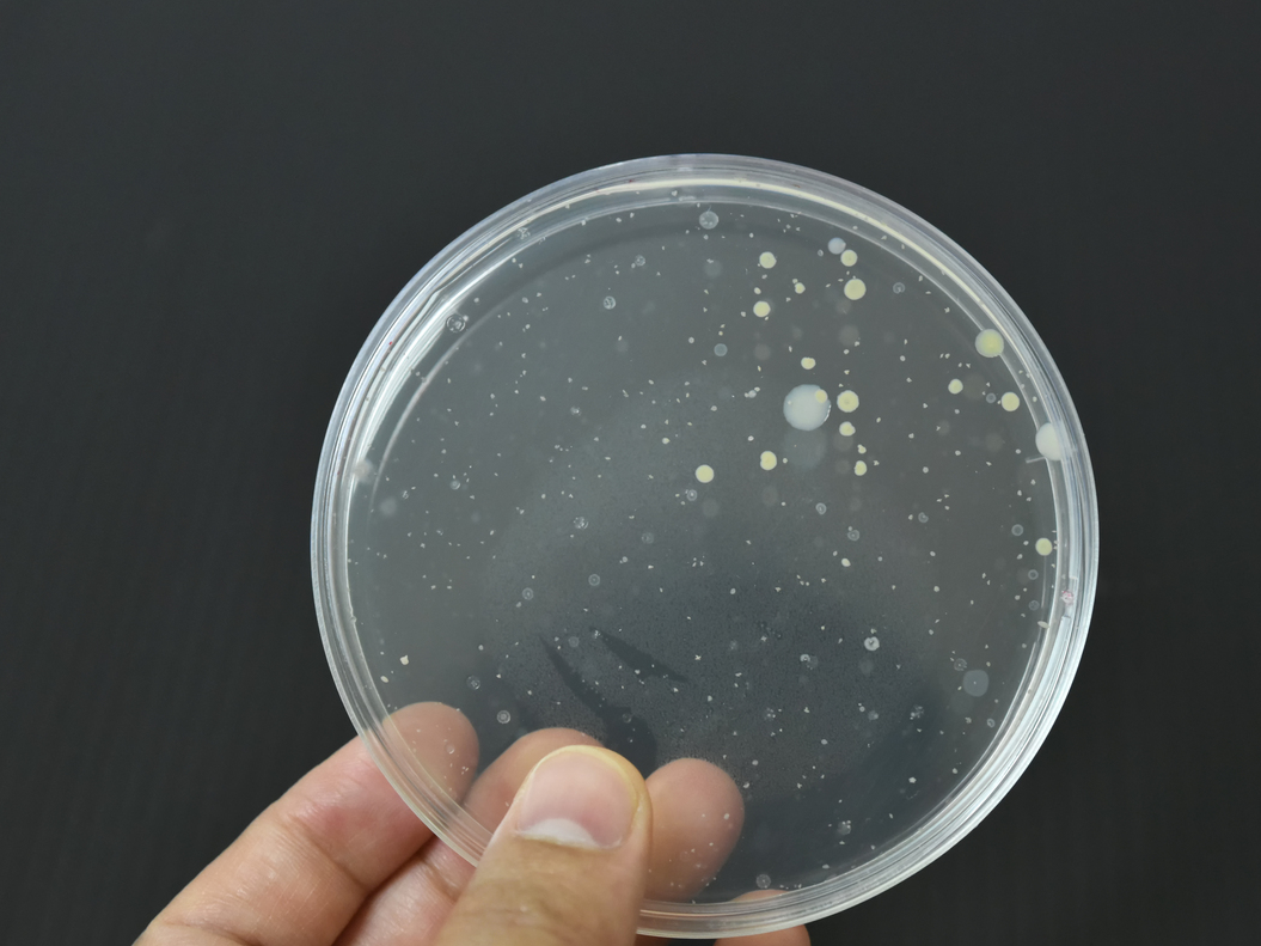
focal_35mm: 82
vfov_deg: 18.0
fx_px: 2987
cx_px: 709
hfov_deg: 23.8
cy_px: 469
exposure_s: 1/125
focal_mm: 50
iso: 1600
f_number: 5.6
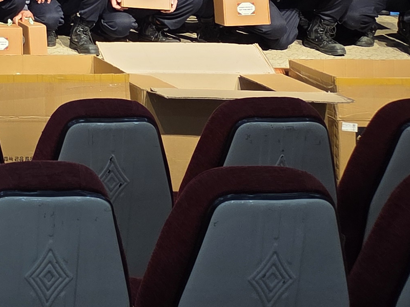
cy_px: -232
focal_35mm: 91
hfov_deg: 17.7
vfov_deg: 14.4
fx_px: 1078
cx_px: -309
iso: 80
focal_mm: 5.4
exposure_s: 1/120
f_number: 1.8
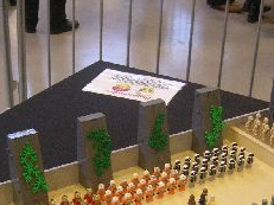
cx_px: 141
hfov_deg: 25.0
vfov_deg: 18.4
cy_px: 208
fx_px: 617
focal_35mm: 78
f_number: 2.7
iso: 400
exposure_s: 1/28.5
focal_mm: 7.5
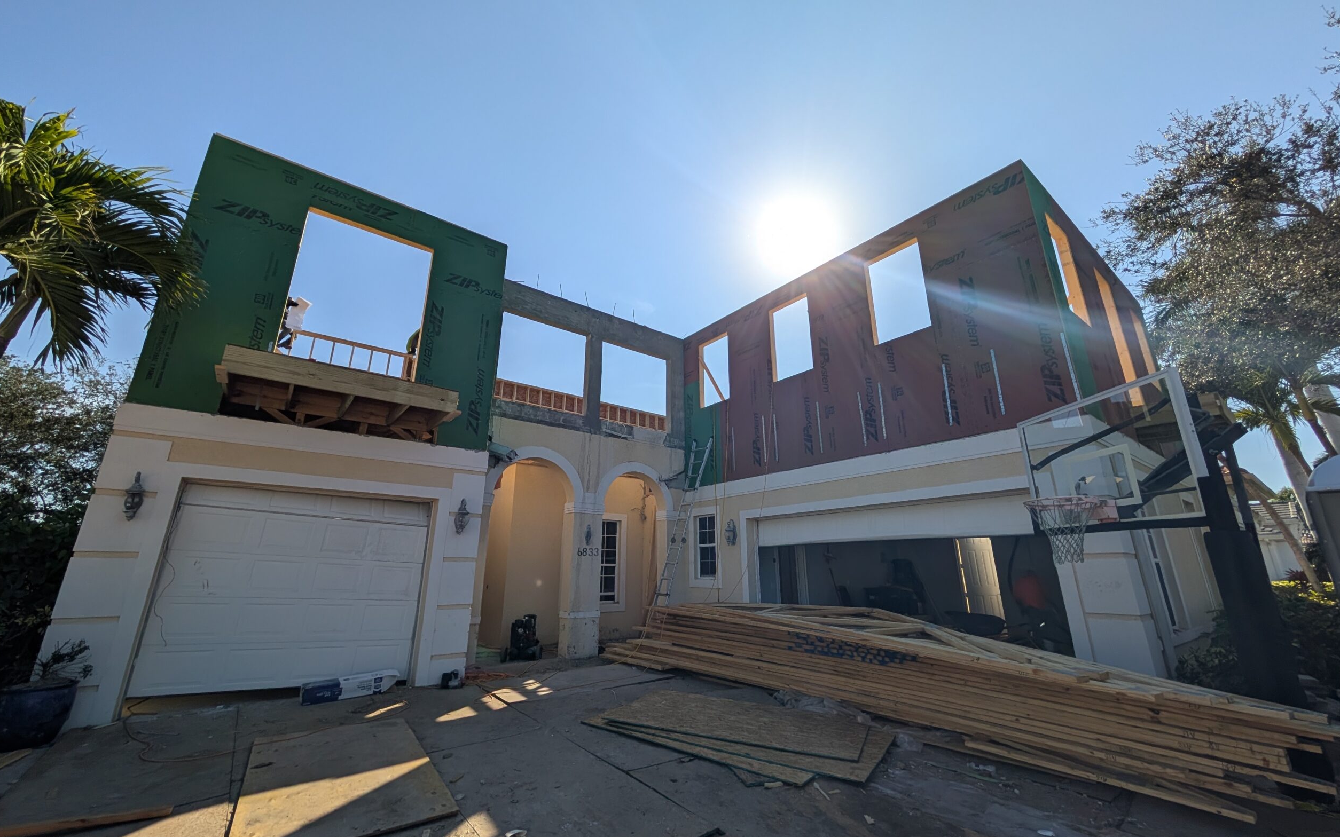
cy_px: 403
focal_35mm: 13
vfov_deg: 82.8
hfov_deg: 109.4
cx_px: 669
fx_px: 475
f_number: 1.7
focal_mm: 2.02
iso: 60
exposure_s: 1/7299
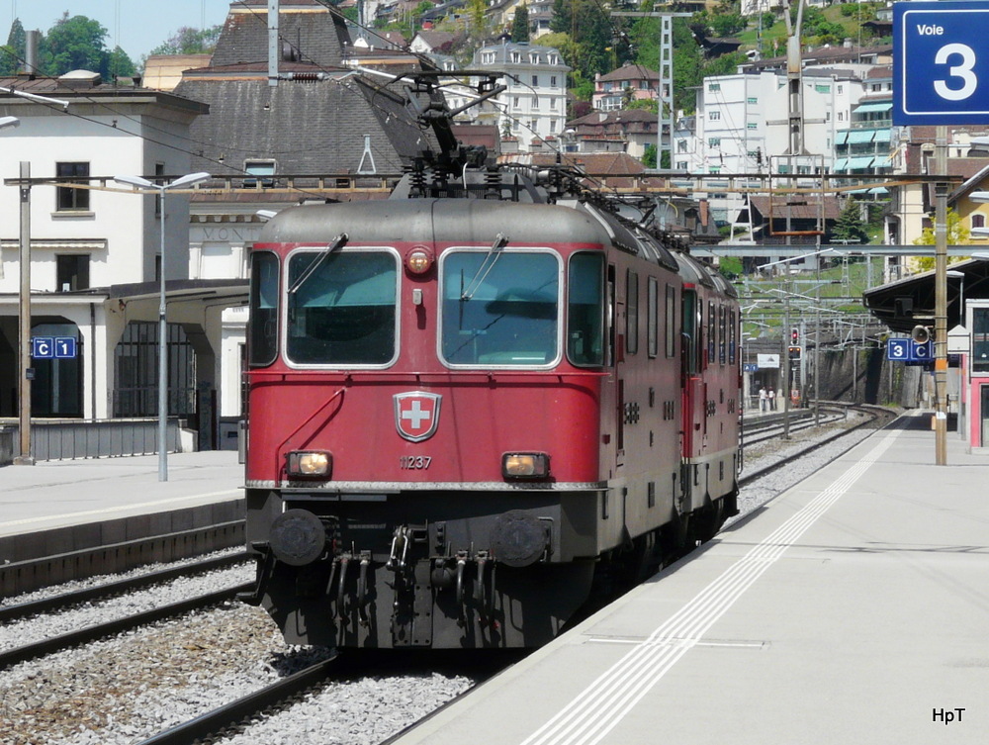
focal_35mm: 117
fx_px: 3348
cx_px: 494
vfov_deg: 12.7
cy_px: 372
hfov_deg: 16.8
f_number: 6.3
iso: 100
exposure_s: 1/500
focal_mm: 19.2
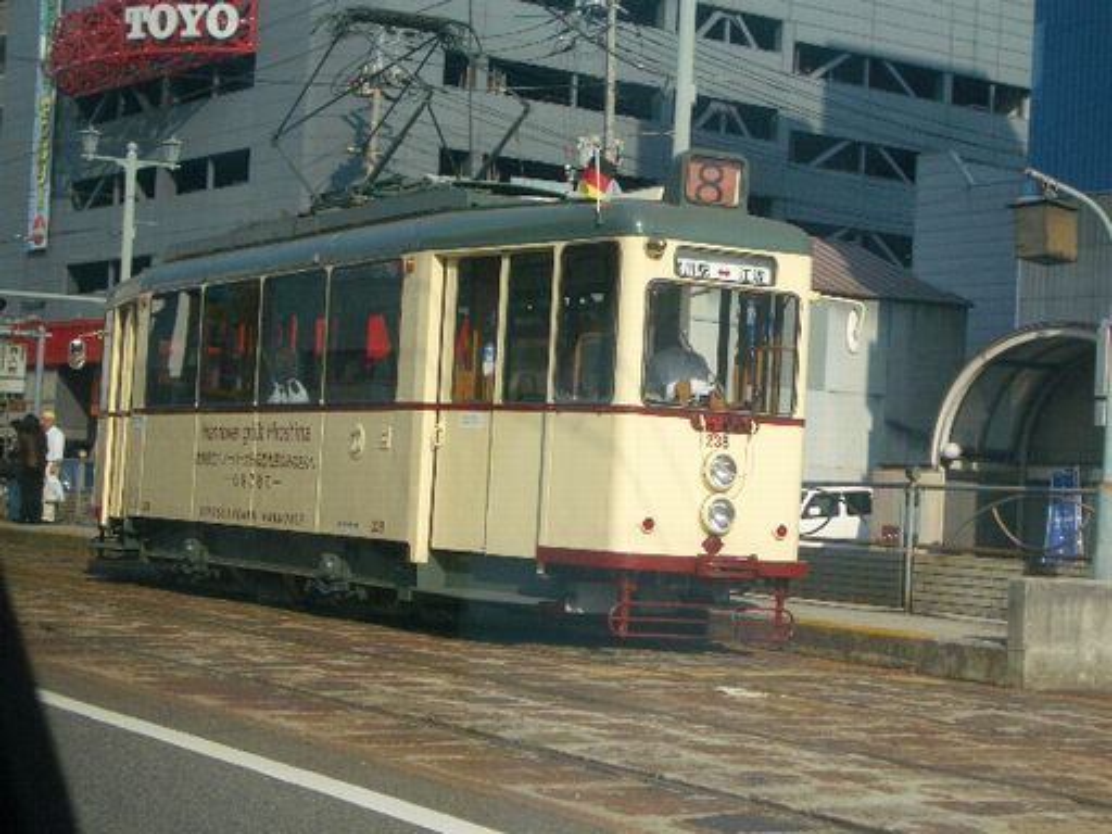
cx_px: 556
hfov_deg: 26.3
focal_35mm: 74
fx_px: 2377
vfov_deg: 19.9
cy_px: 417
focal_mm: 12.2
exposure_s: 1/800
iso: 100
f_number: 3.9
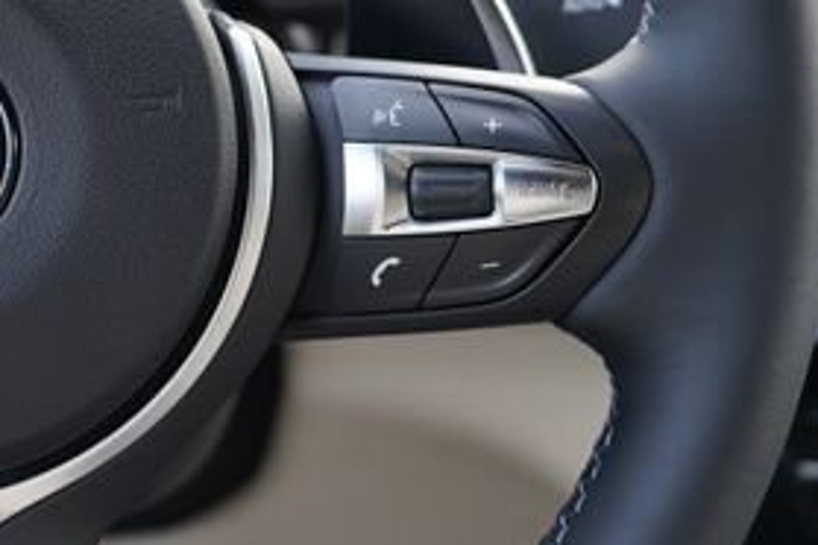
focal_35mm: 110
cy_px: 157
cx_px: -126
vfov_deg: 12.4
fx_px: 2499
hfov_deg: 17.8
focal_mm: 30
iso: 160
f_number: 2.8
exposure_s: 1/30
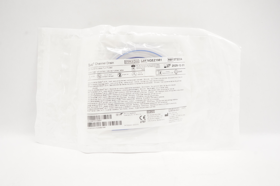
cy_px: 93
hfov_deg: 67.4
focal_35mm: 27
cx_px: 140
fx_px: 210
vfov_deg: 47.8
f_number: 11
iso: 800
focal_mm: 18
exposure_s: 1/25
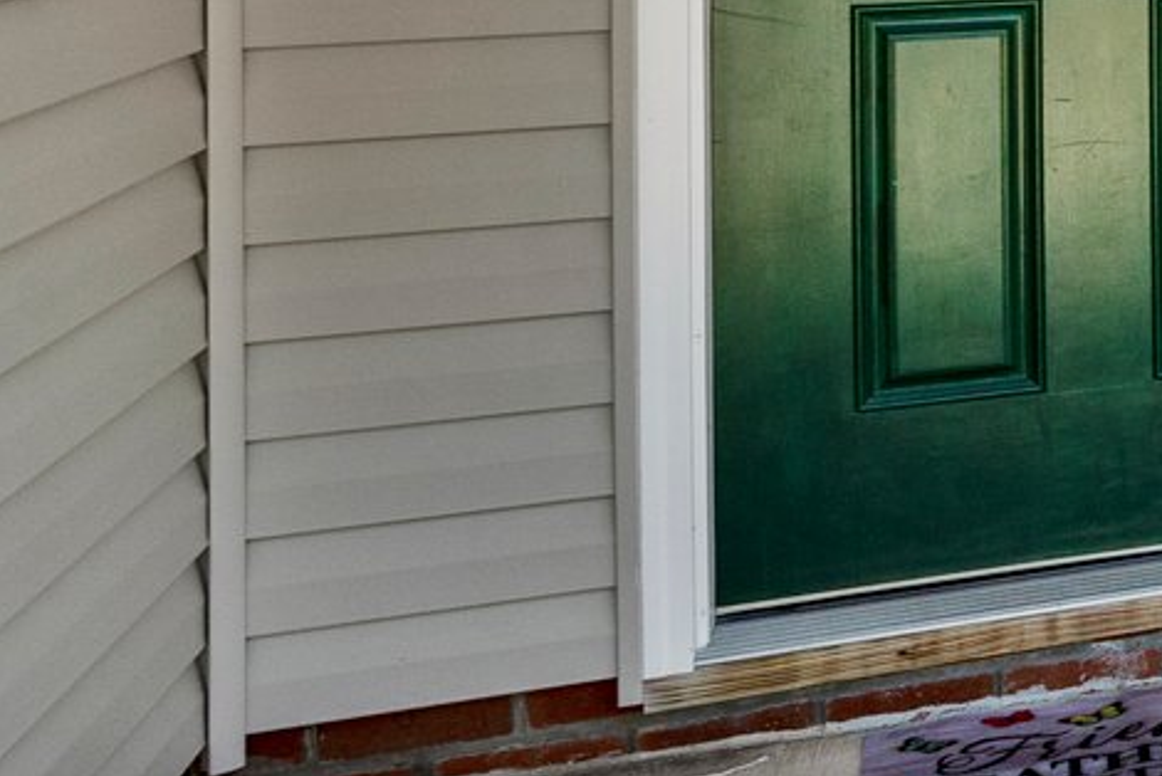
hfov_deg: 16.9
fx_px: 2390
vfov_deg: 17.6
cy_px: -162
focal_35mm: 74
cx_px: 2527
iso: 160
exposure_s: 1/125
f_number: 8
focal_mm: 17
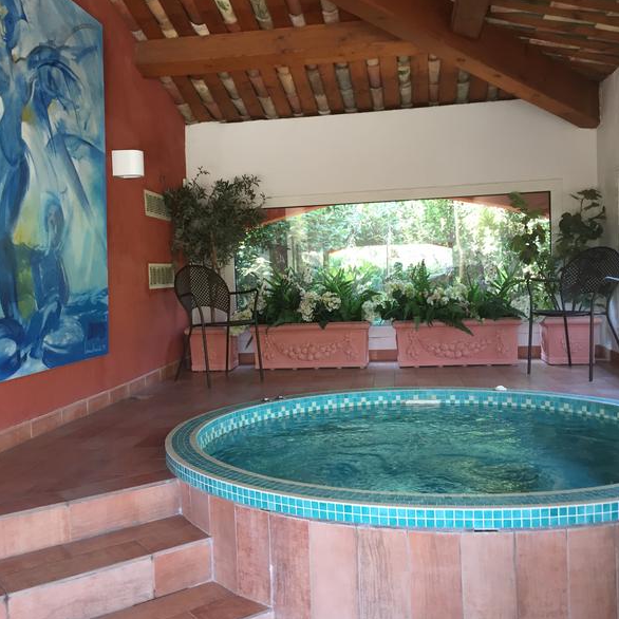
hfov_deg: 47.2
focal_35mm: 35
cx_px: 284
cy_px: 314
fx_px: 708
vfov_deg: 47.2
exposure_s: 1/33
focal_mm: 4.15
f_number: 2.2
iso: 100
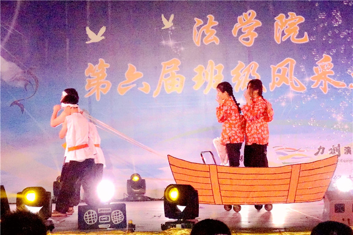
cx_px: 176
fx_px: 677
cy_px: 118
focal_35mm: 69
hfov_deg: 29.2
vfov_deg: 19.7
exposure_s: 1/400
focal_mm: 46
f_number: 10
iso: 25600
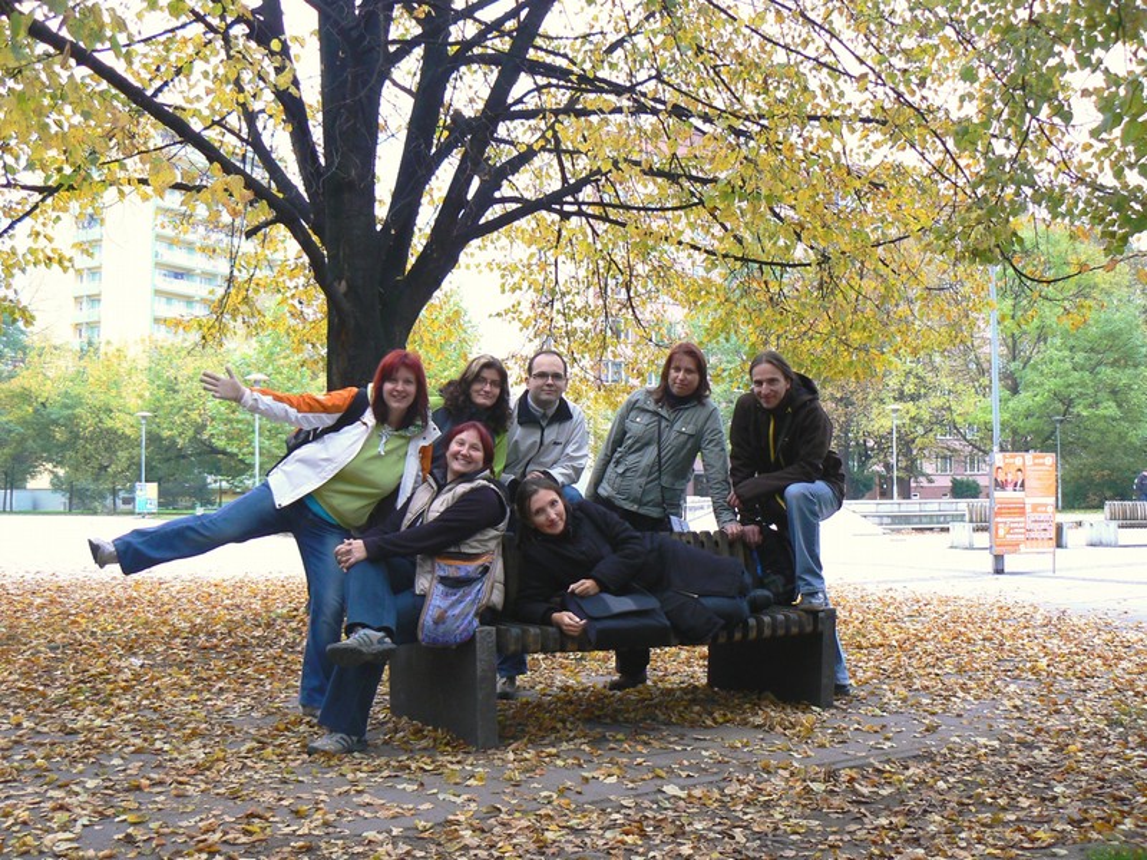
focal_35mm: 36
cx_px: 574
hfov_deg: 51.4
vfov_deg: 39.7
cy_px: 430
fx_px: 1193
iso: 80
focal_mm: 6
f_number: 2.8
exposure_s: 1/50
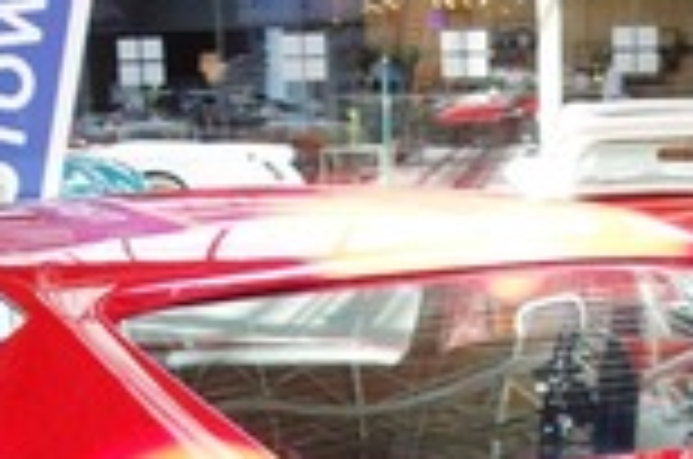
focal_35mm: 121
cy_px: 801
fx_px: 2324
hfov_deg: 16.8
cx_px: 544
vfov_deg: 10.6
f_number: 2.2
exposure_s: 1/100
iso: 125
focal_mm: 11.46
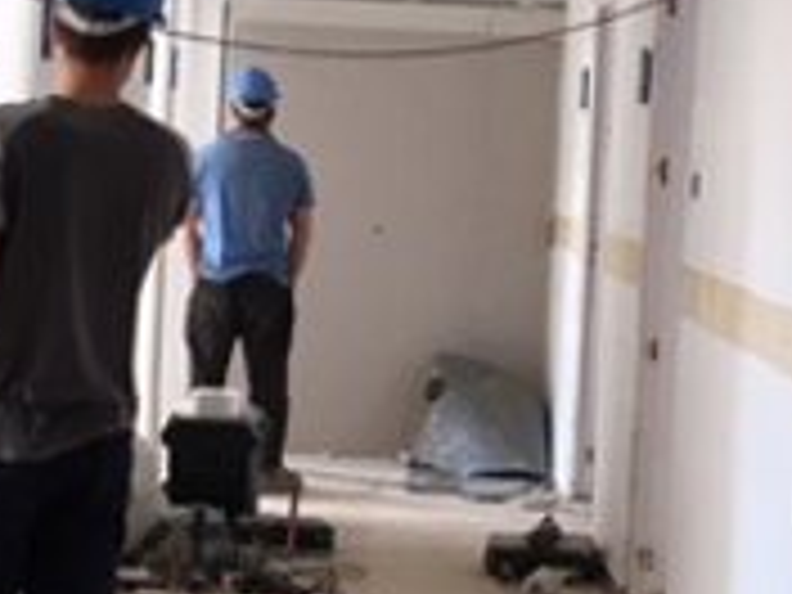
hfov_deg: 17.3
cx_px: 472
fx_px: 2608
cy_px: 158
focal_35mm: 114
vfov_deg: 13.0
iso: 64
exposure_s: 1/33
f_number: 2.2
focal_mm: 4.15
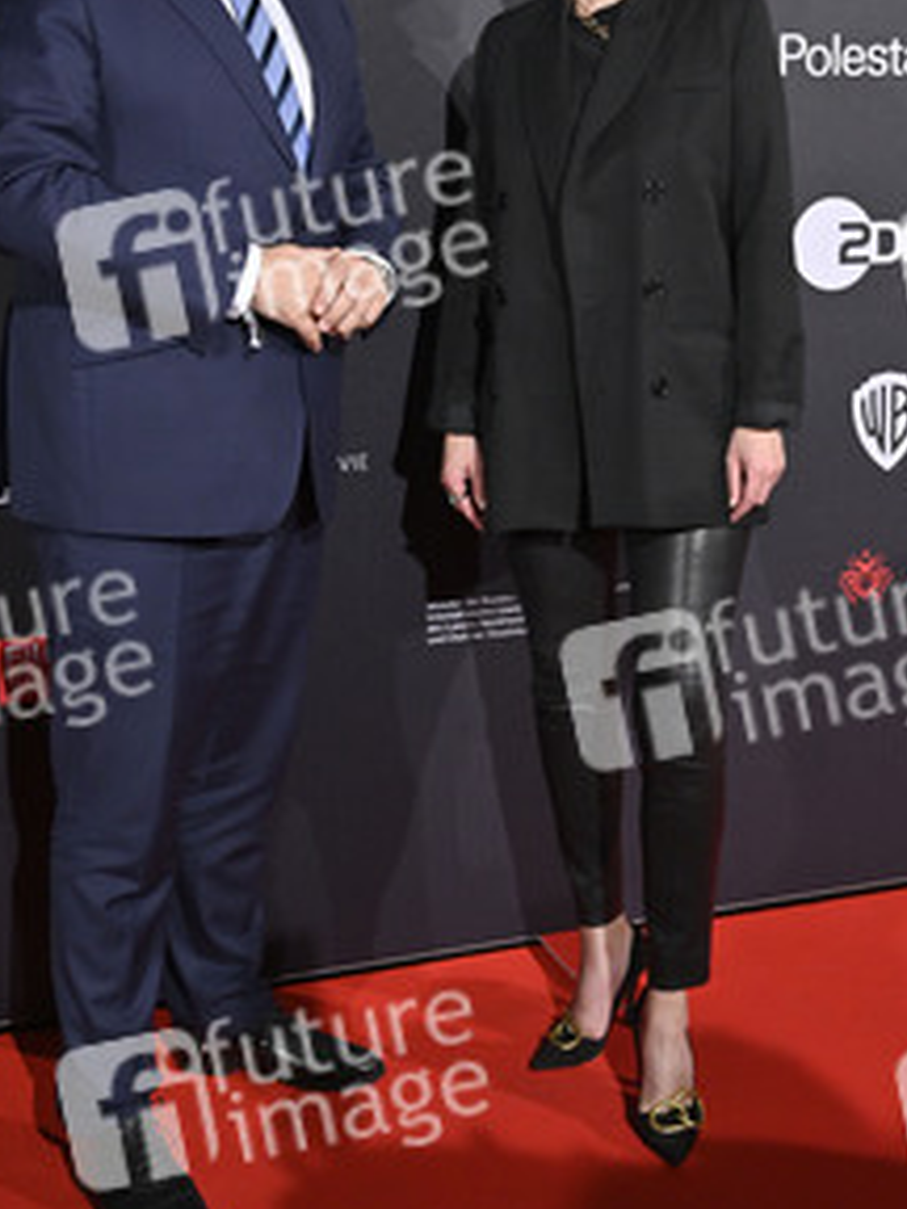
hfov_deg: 32.8
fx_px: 1537
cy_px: 462
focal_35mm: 44
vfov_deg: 42.7
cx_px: 395
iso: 1000
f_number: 4
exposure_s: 1/200
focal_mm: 33
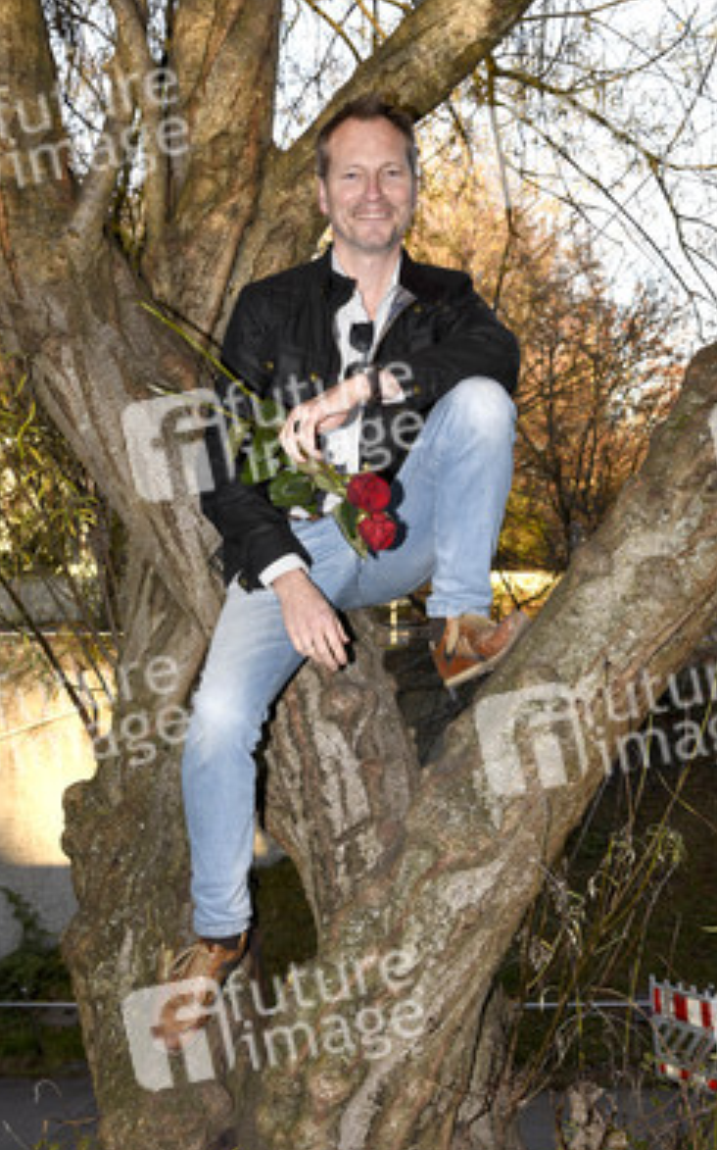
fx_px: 1565
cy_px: 579
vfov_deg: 40.3
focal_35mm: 50
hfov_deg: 25.8
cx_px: 358
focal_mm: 48
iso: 320
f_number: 8
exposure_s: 1/125
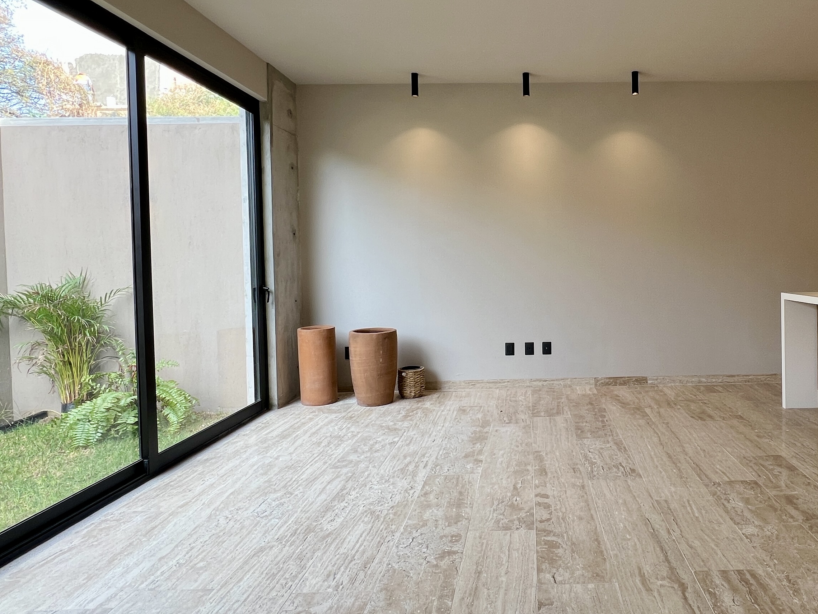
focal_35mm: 23
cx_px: 544
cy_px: 278
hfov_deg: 71.8
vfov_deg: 58.8
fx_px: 543
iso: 40
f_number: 1.8
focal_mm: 1.57
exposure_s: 1/99
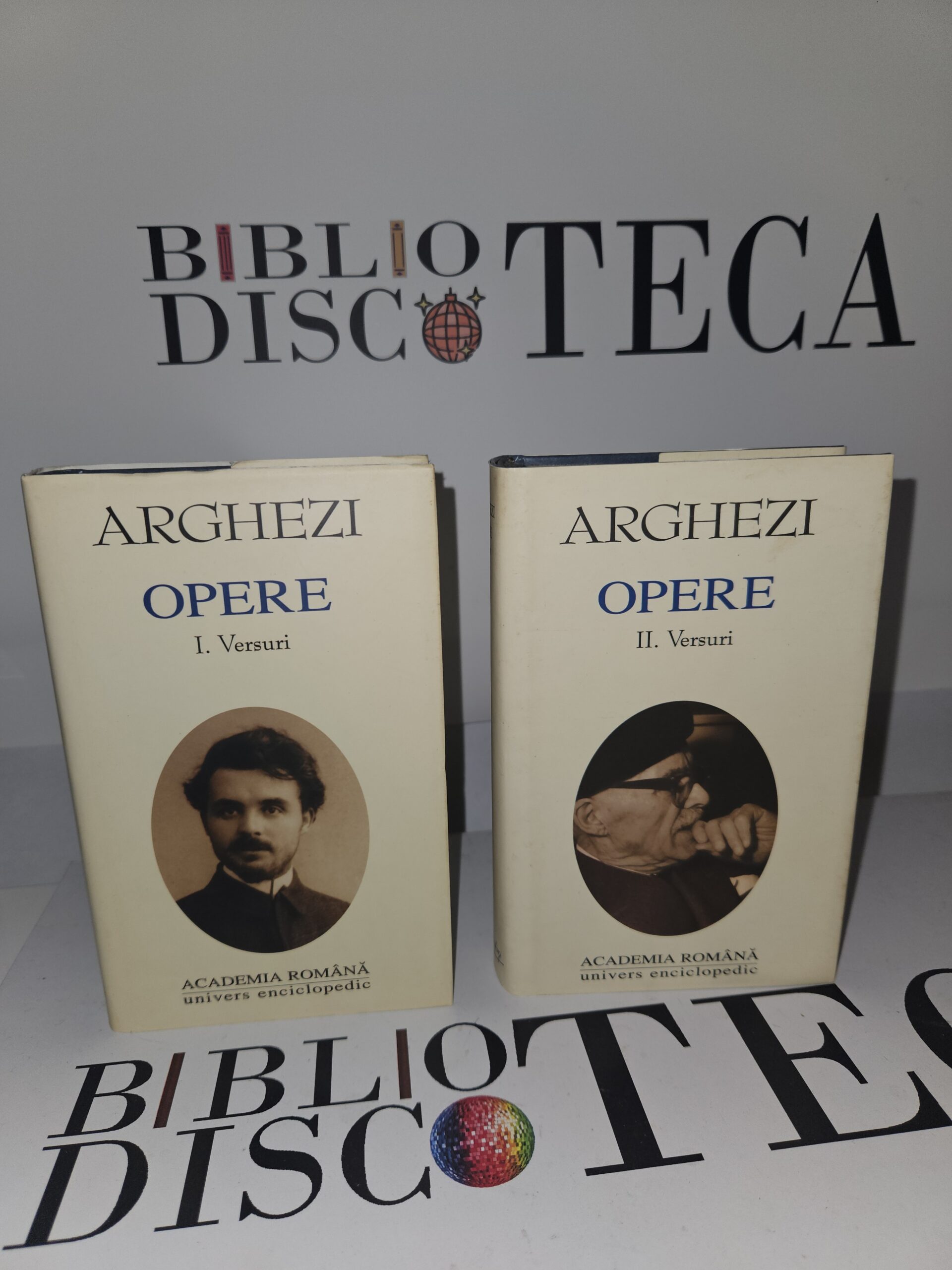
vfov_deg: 73.9
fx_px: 843
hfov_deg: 58.9
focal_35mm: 23
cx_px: 476
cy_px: 635
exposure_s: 1/127
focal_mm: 5.4
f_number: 1.8
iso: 25
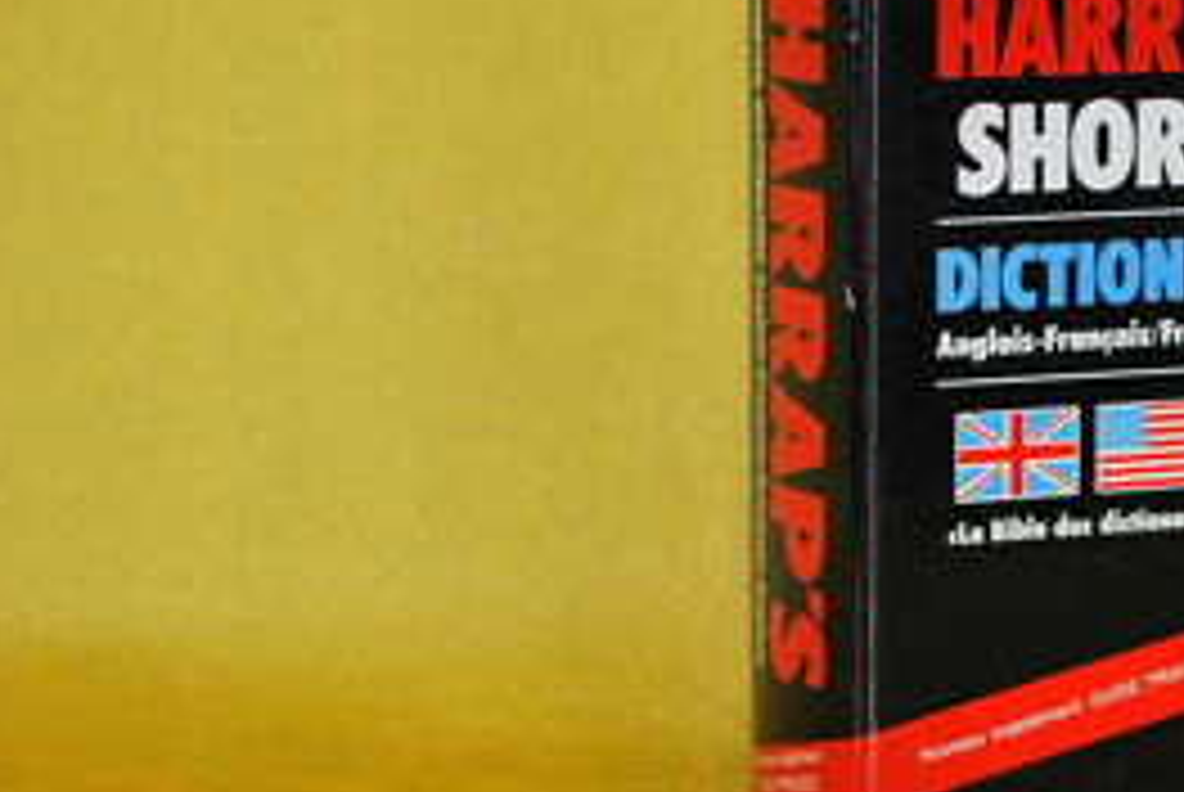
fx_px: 4511
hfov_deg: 14.8
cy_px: 470
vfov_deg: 10.0
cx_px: 1022
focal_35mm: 137
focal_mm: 50
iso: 100
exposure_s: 1/60
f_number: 2.2
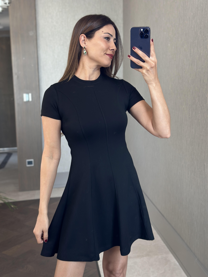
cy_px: 138
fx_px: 385
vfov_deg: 39.7
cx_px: 104
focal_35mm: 48
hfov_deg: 30.3
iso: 125
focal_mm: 6.86
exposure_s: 1/93
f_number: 1.78
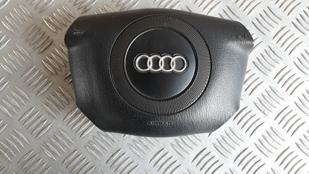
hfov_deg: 64.3
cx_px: 155
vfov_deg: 38.8
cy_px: 73
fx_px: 246
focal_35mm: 30
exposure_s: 1/33
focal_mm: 3.6
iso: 125
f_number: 1.9
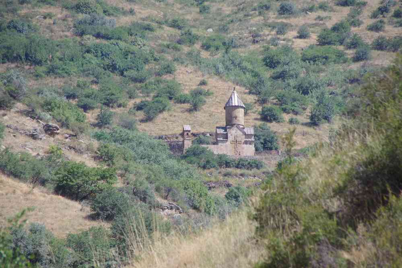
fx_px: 4187
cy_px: 134
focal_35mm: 375
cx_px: 201
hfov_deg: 5.5
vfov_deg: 3.7
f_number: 10
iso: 800
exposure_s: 1/320
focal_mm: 250
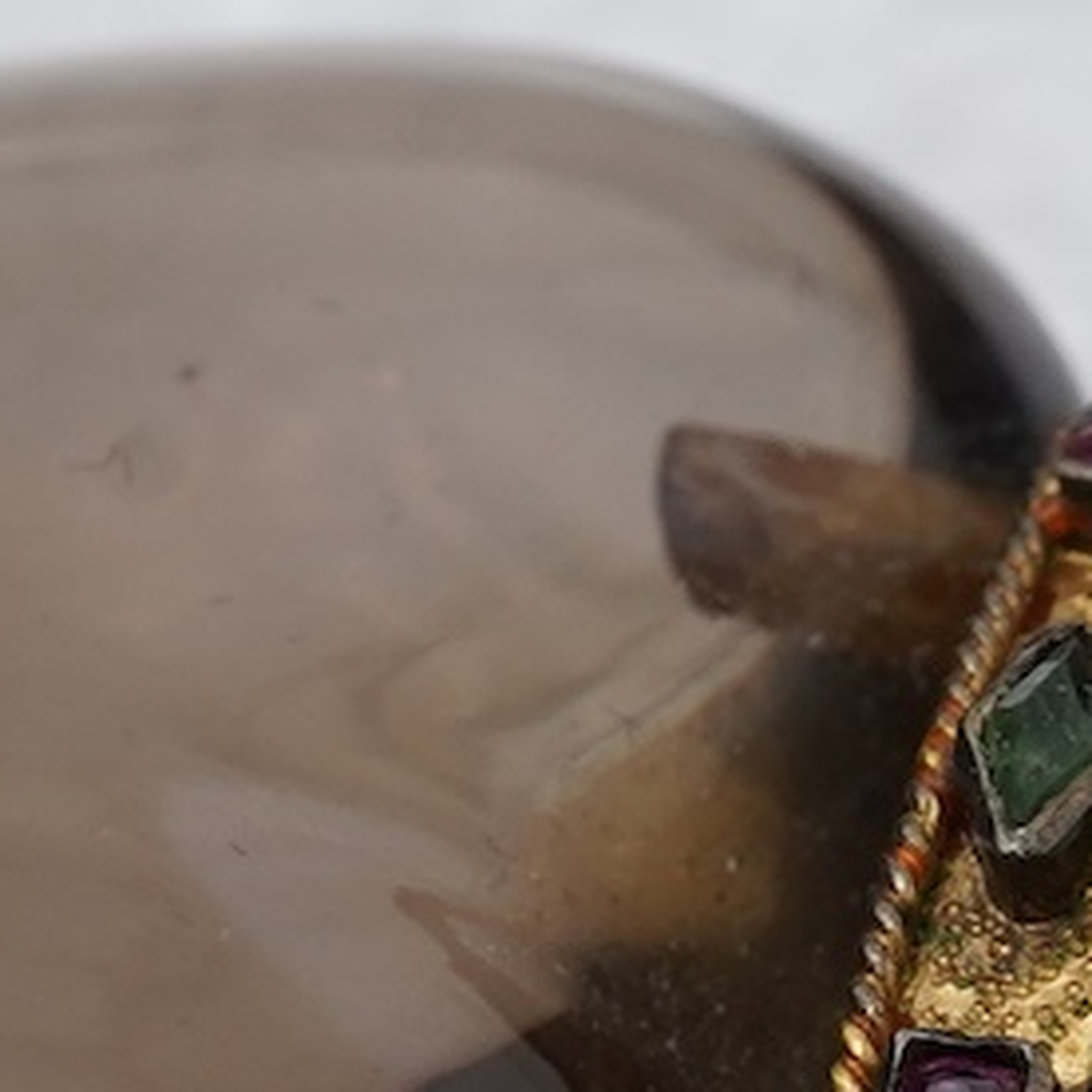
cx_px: 1500
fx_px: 9743
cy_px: 1385
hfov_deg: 6.4
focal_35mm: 273
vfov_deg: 6.4
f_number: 22
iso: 400
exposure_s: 1/100
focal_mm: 30
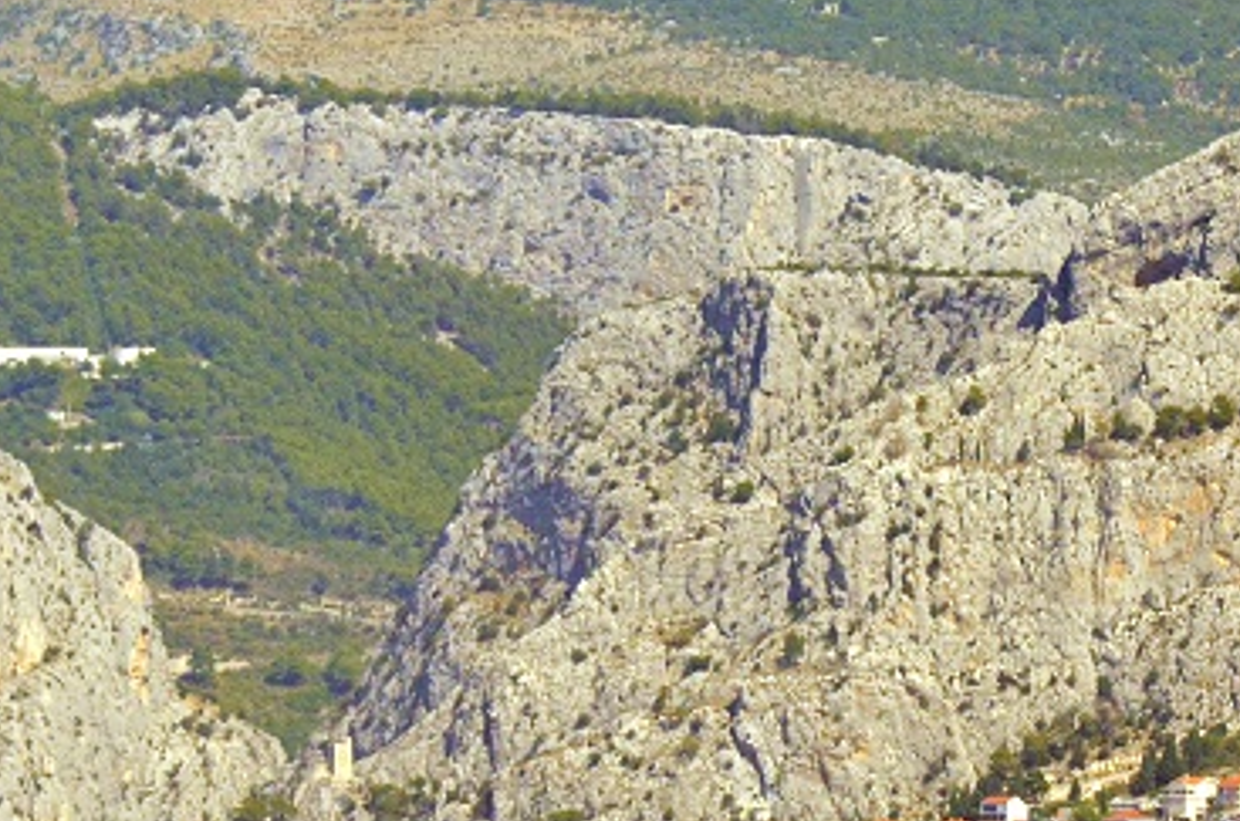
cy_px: 436
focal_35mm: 592
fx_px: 20359
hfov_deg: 3.5
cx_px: 666
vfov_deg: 2.3
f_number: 5.6
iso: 1600
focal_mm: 145
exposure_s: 1/8000
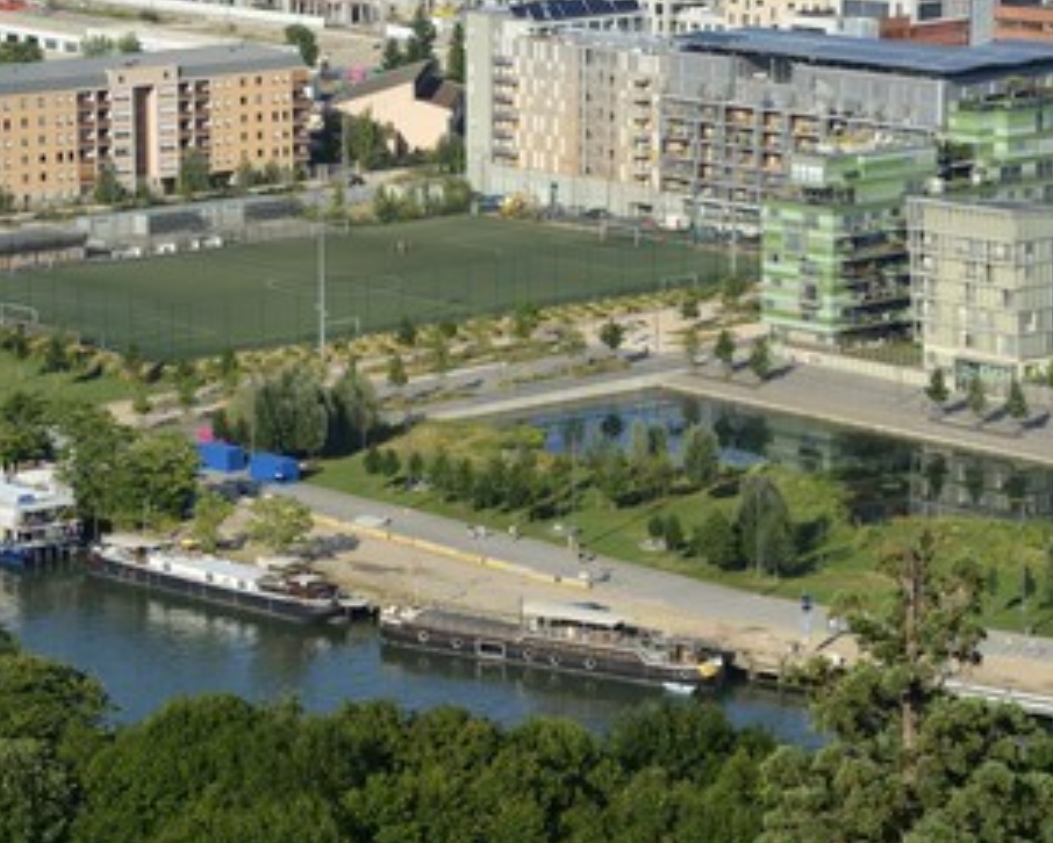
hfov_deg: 11.8
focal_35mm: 163
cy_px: 373
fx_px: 5083
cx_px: 418
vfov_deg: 9.5
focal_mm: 125
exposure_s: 1/250
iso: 200
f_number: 10
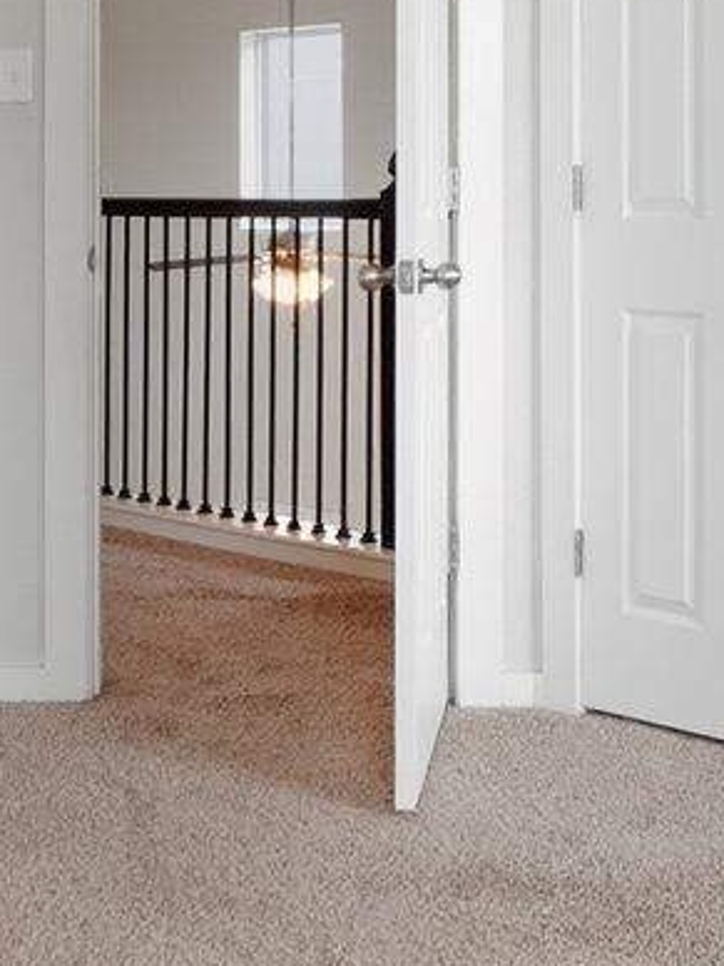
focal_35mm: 71
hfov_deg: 20.7
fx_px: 1980
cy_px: 148
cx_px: 396
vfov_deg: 26.7
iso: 100
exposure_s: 1/6
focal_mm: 14
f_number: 8
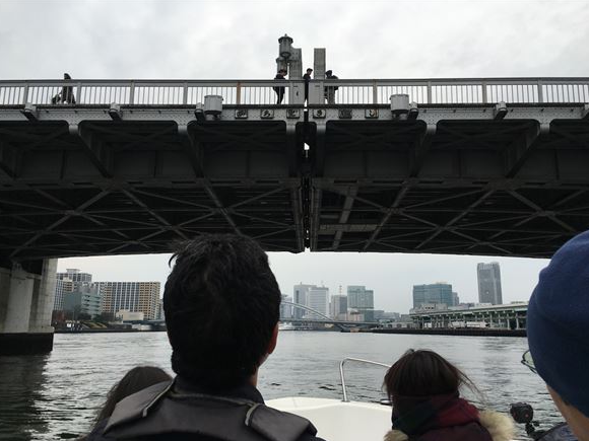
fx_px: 510
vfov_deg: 46.8
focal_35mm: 30
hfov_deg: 60.0
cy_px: 224
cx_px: 298
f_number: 2.2
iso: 25
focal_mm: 4.15
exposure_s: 1/345
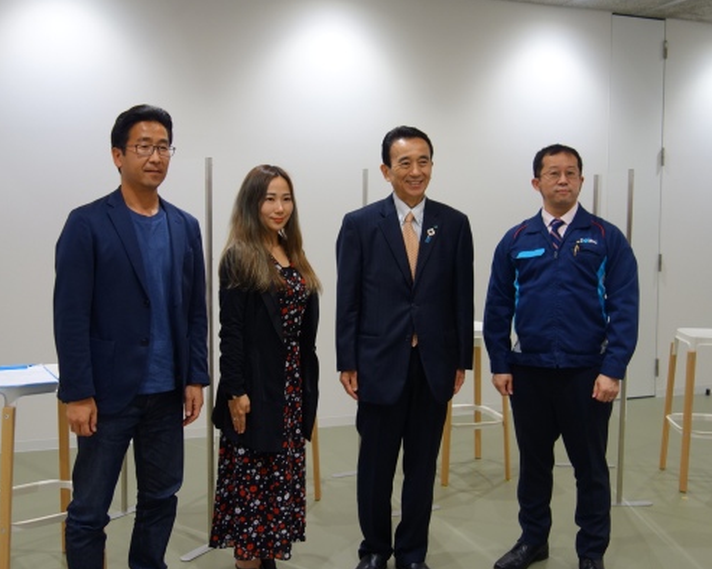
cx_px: 351
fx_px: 674
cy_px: 283
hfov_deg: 55.7
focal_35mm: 32
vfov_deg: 45.8
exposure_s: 1/100
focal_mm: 10.4
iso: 125
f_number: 2
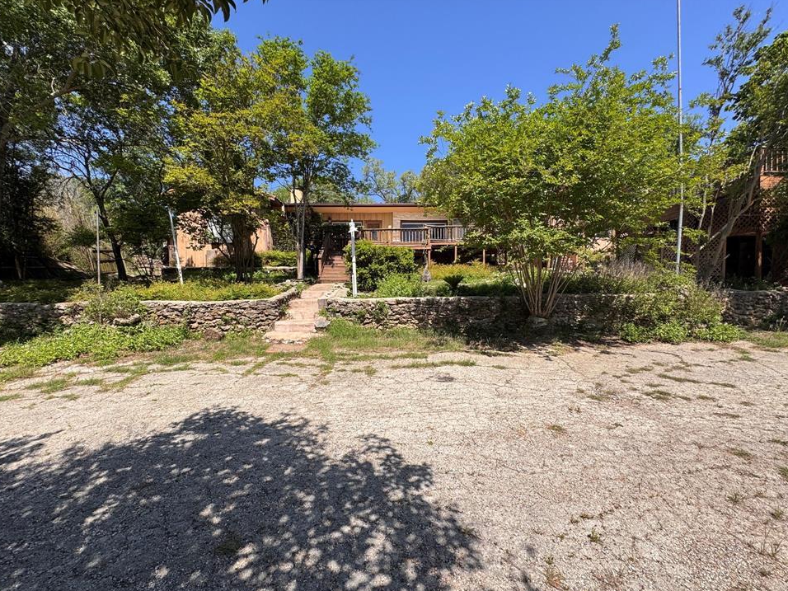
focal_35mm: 15
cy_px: 311
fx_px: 341
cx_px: 397
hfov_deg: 98.2
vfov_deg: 81.7
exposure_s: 1/956
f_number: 2.2
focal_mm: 2.22
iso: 50
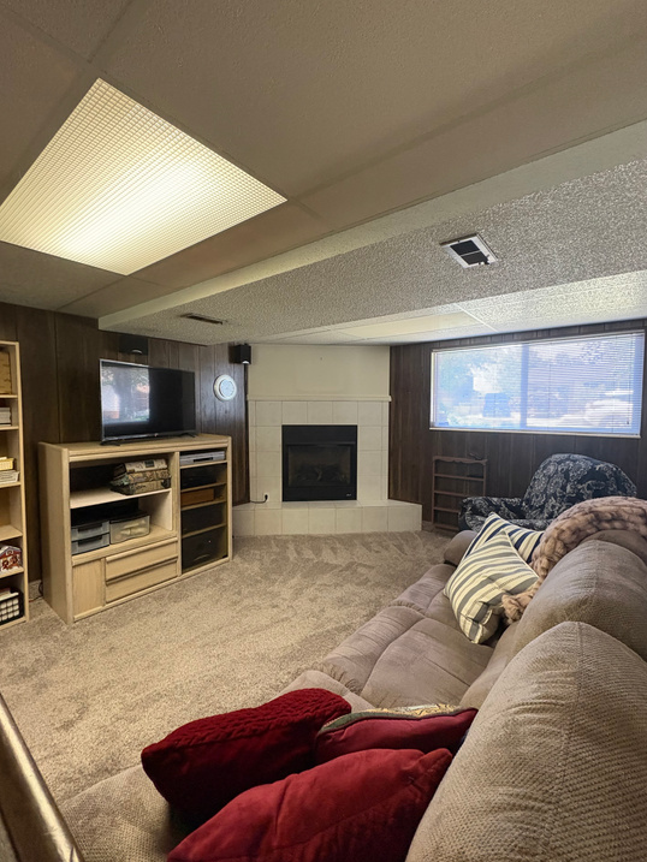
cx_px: 327
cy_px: 423
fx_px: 374
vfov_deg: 98.2
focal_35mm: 15
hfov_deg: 81.8
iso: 800
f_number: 2.2
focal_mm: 2.22
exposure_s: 1/60
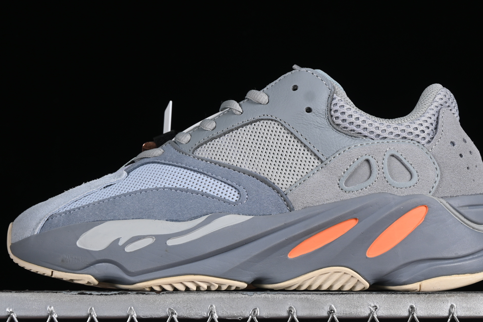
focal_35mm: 110
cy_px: 147
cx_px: 258
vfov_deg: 12.4
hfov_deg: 18.6
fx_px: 1476
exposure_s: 1/80
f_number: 8
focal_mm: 50
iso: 160
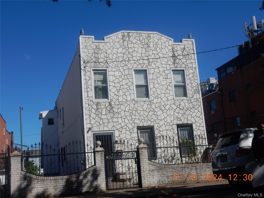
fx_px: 328
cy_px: 99
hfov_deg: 43.9
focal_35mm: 43
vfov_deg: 33.6
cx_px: 132
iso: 125
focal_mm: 7.6
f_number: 4.5
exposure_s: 1/2000
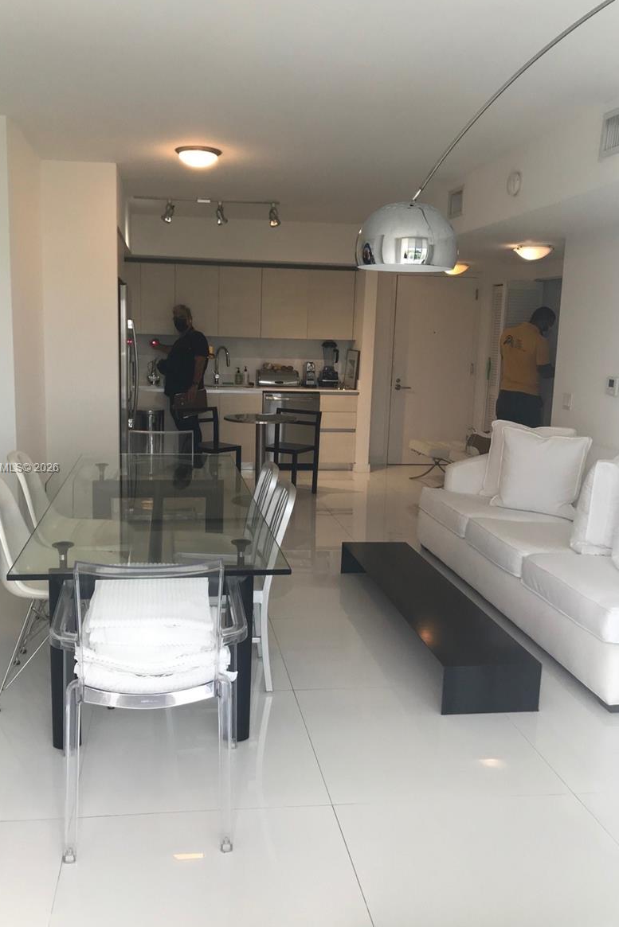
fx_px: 773
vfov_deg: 61.9
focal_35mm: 30
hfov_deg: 43.5
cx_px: 270
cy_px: 469
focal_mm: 3.99
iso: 40
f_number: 1.8
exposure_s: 1/120
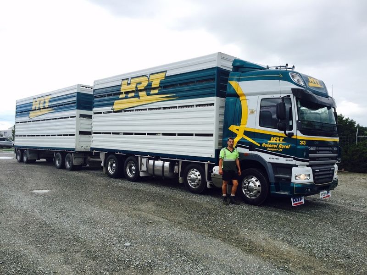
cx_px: 184
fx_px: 307
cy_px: 138
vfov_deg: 48.2
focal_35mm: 29
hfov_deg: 61.7
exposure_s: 1/341
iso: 32
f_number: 2.2
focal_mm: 4.15
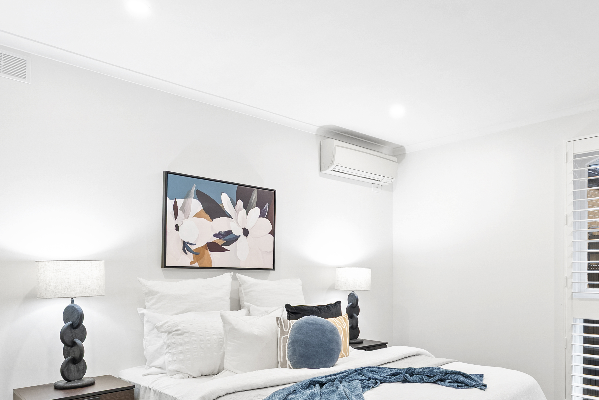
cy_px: 276
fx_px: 449
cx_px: 396
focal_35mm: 27
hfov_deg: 65.7
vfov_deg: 47.0
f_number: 7.1
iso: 400
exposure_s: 1/3
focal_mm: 17
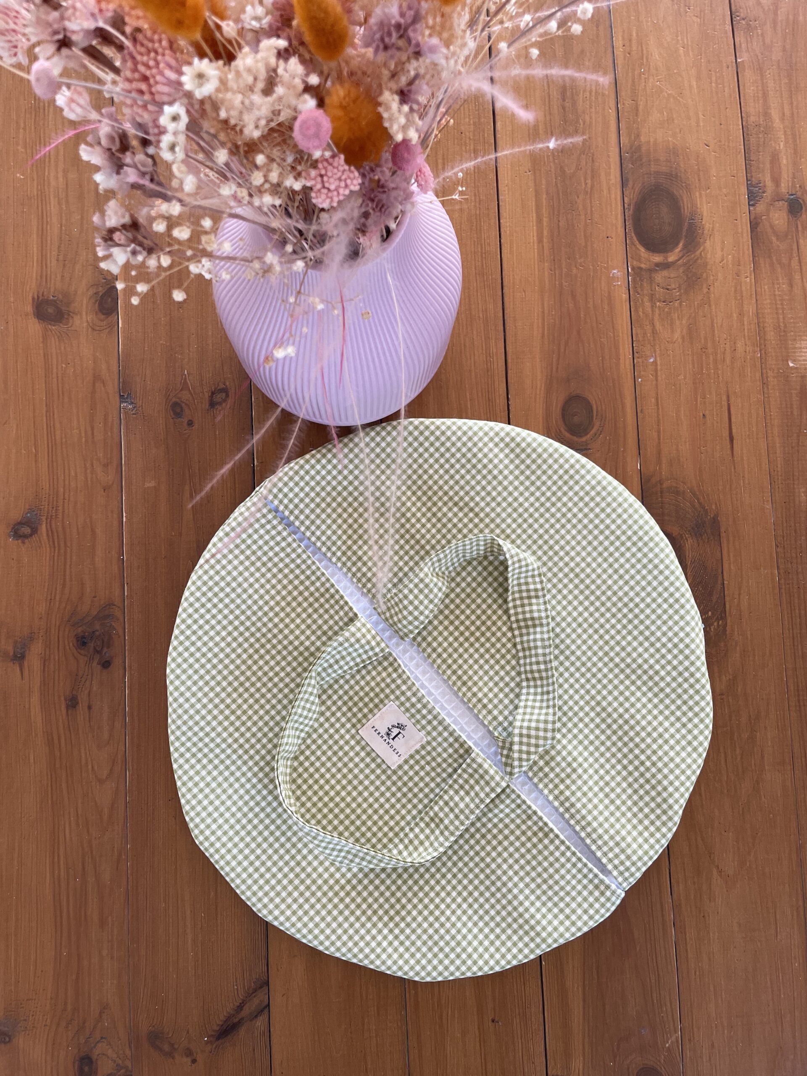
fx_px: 808
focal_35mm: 26
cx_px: 404
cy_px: 538
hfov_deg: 53.1
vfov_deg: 67.3
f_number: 1.6
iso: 125
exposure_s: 1/108
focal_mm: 4.2
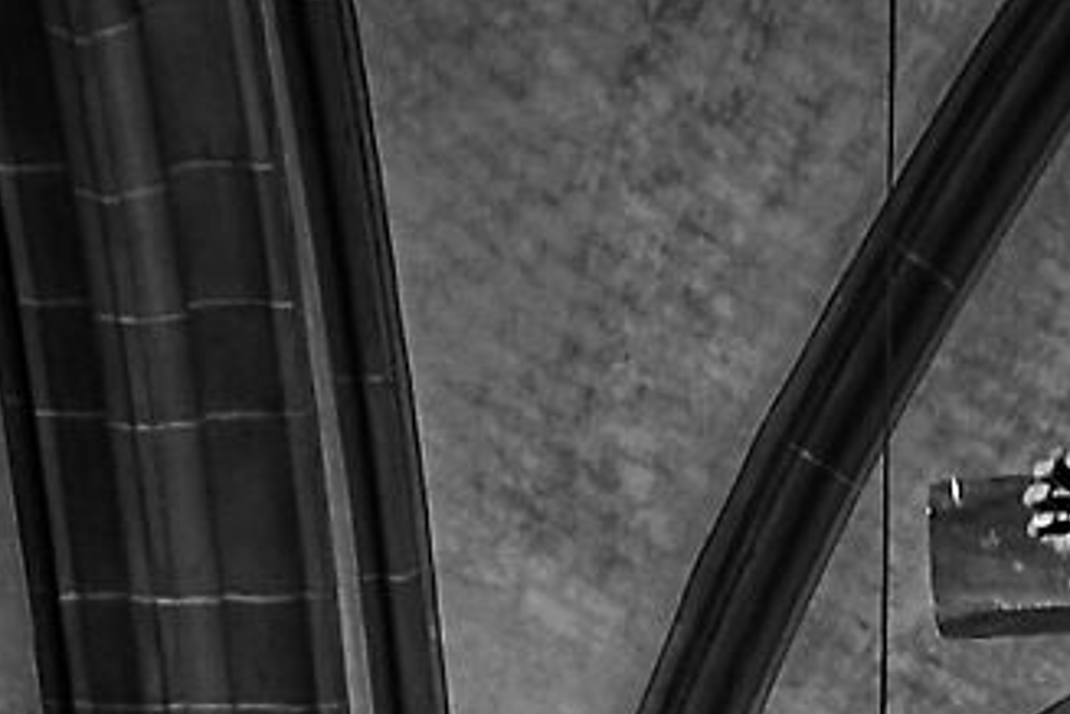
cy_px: 2381
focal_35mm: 213
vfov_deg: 5.9
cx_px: 1724
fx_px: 6330
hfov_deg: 9.3
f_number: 5.6
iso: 100
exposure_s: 5
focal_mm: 29
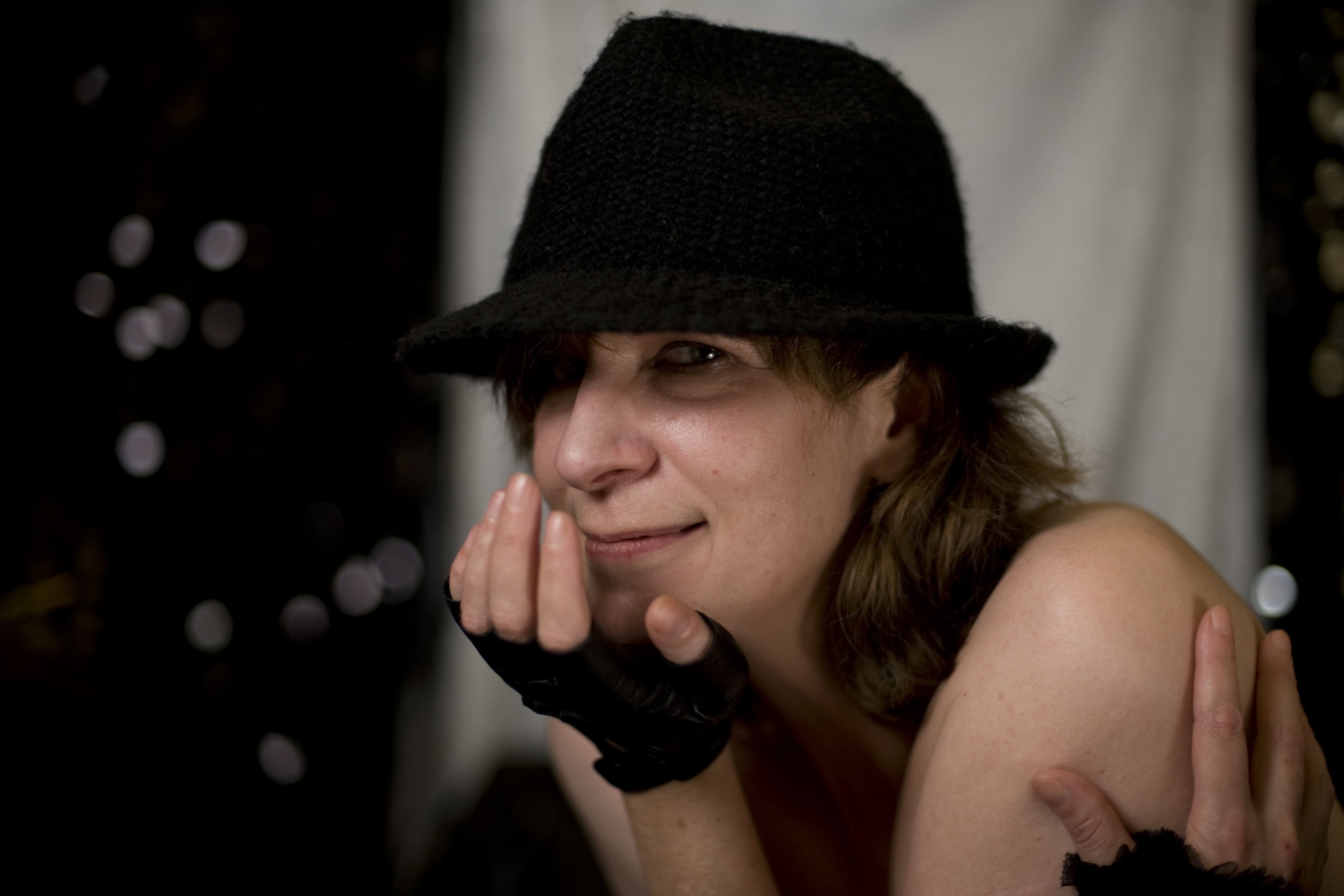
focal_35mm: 51
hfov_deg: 38.9
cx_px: 683
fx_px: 1904
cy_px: 456
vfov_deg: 26.5
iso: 200
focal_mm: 50
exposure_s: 1/320
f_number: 1.8
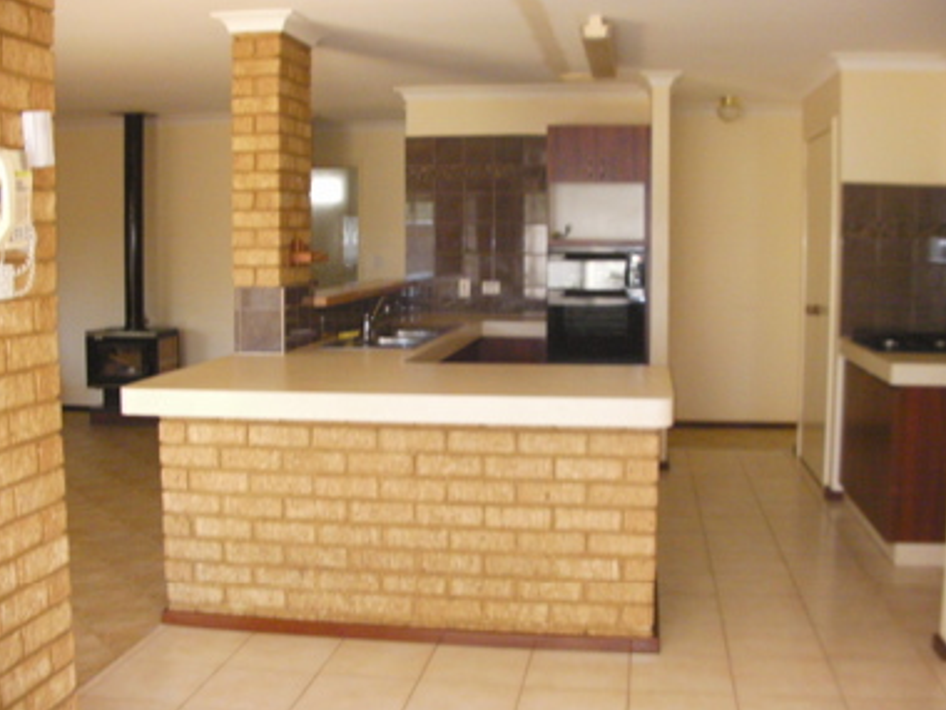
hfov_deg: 46.8
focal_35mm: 40
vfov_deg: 36.0
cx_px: 488
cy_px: 351
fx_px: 1093
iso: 364
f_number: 3.5
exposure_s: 1/30
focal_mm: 6.3
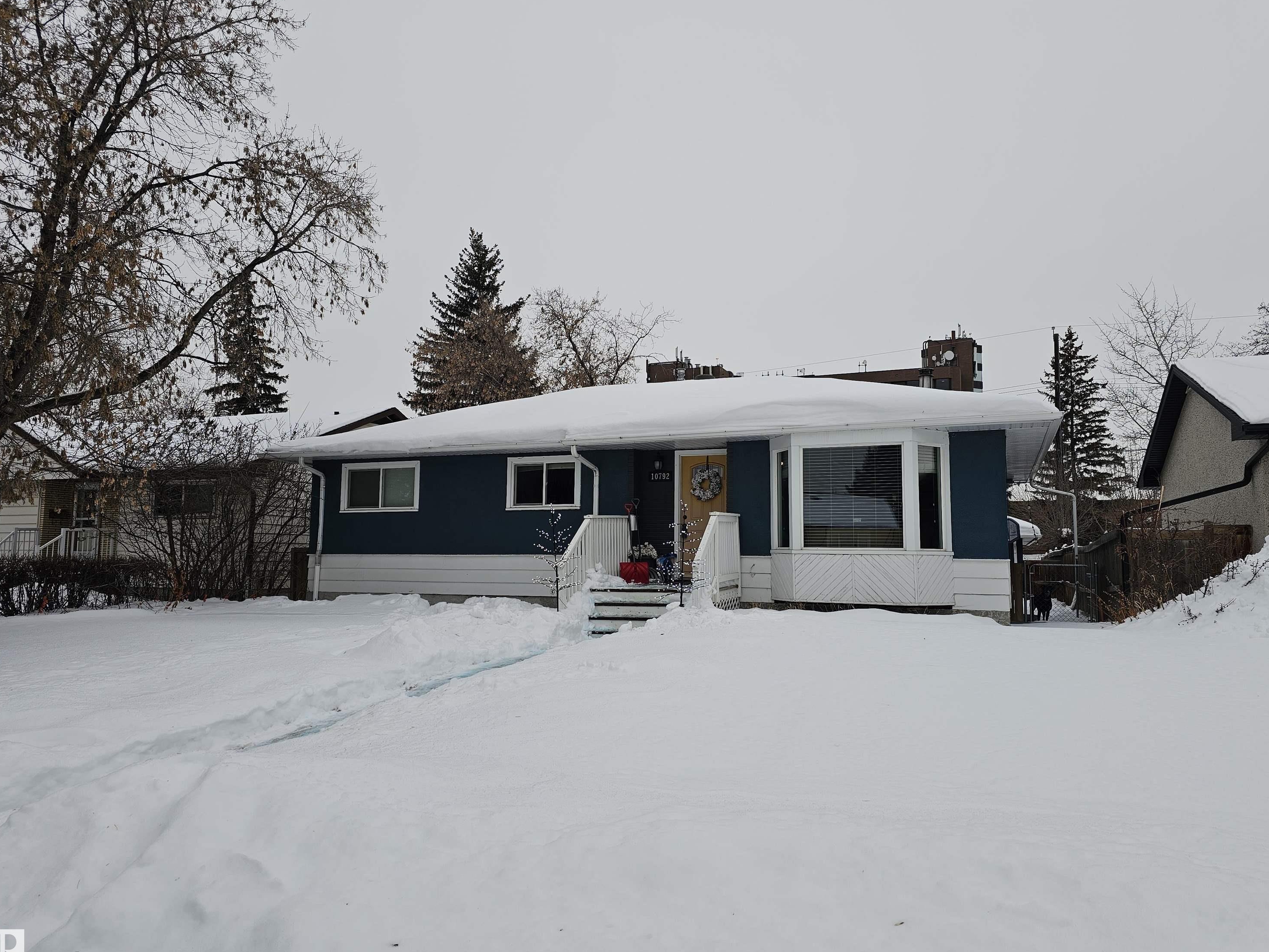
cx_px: 643
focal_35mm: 24
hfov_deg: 71.6
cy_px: 491
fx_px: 880
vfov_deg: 56.8
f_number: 1.7
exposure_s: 1/164
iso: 10
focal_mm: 6.3
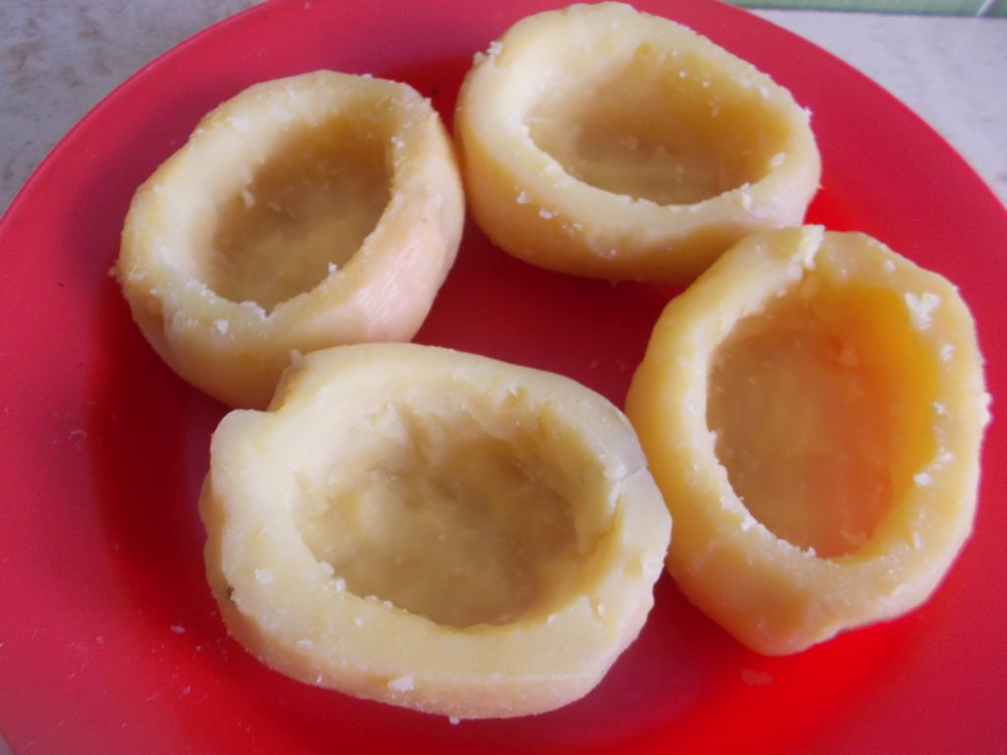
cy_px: 378
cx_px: 504
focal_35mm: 26
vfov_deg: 53.1
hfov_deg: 67.3
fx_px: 756
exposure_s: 1/20
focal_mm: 4.6
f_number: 3.2
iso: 200
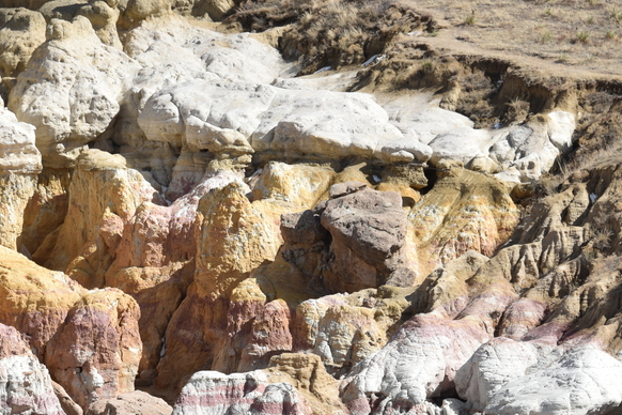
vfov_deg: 3.9
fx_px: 6081
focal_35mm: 352
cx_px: 244
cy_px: 242
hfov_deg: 5.9
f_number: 8
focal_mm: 160
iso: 100
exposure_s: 1/320
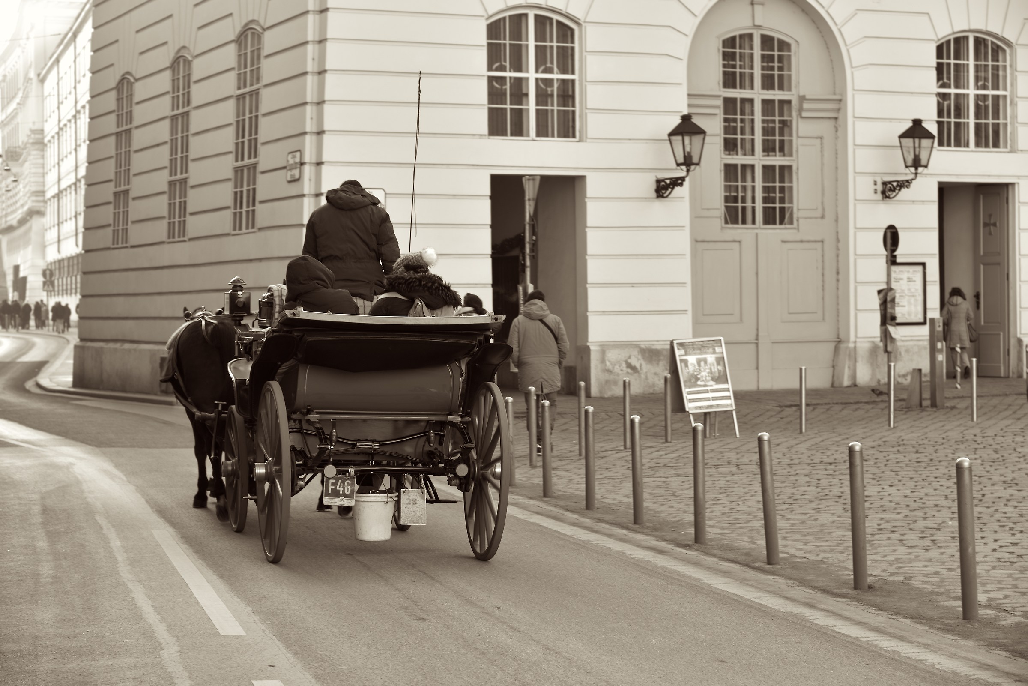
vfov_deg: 16.1
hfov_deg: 23.9
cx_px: 514
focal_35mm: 85
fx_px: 2427
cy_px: 343
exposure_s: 1/50
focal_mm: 85
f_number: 6.3
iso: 100
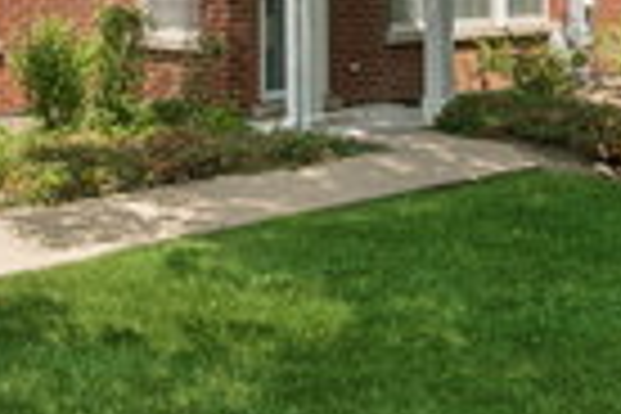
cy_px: -90
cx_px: 81
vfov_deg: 21.3
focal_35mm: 59
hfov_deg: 32.5
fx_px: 1018
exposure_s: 1/80
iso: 100
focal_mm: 17
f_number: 13
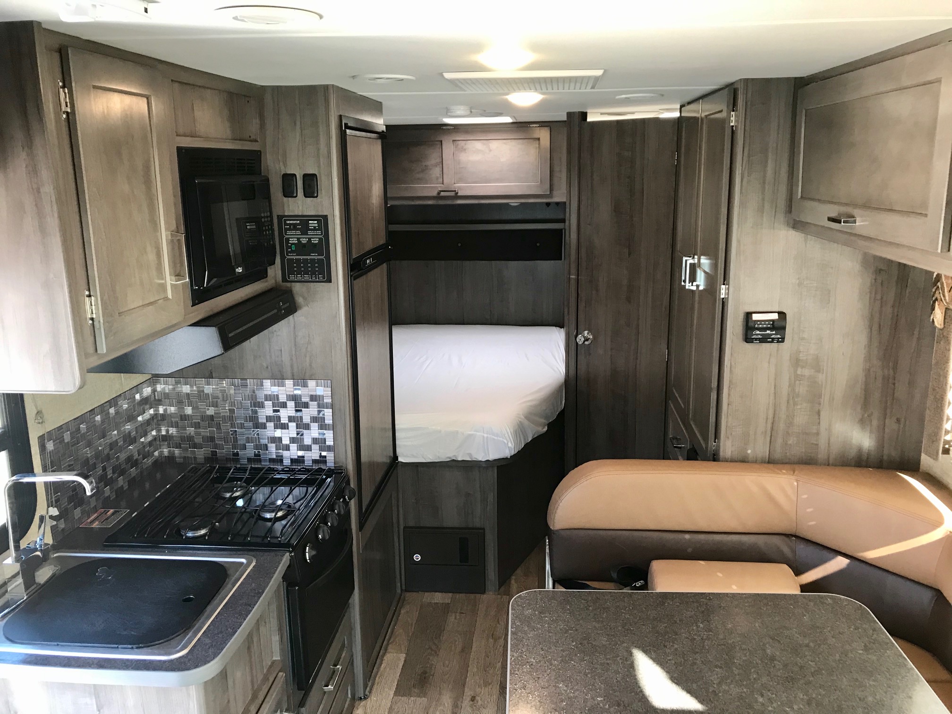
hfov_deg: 63.4
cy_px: 357
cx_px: 476
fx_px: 770
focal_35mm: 28
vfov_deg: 49.7
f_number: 1.8
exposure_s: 1/18
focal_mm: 3.99
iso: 40
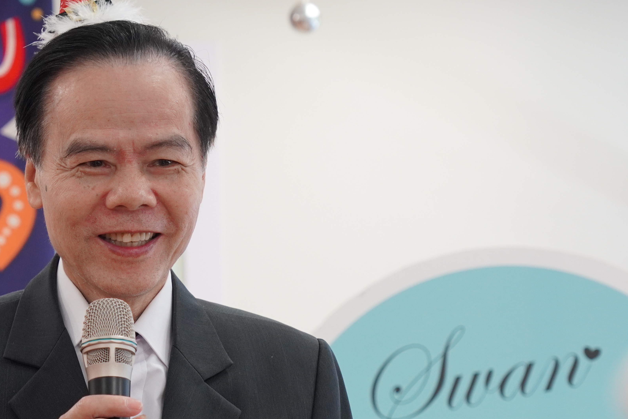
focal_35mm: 130
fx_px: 2267
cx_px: 148
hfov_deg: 15.7
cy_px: 314
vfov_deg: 10.5
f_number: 4
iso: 640
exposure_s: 1/160
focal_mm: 46
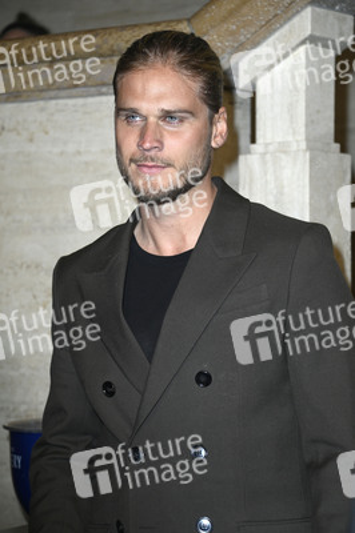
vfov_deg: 18.3
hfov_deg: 12.2
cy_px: 266
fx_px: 1659
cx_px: 178
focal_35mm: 112
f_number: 5.6
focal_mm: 112
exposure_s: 1/250
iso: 800
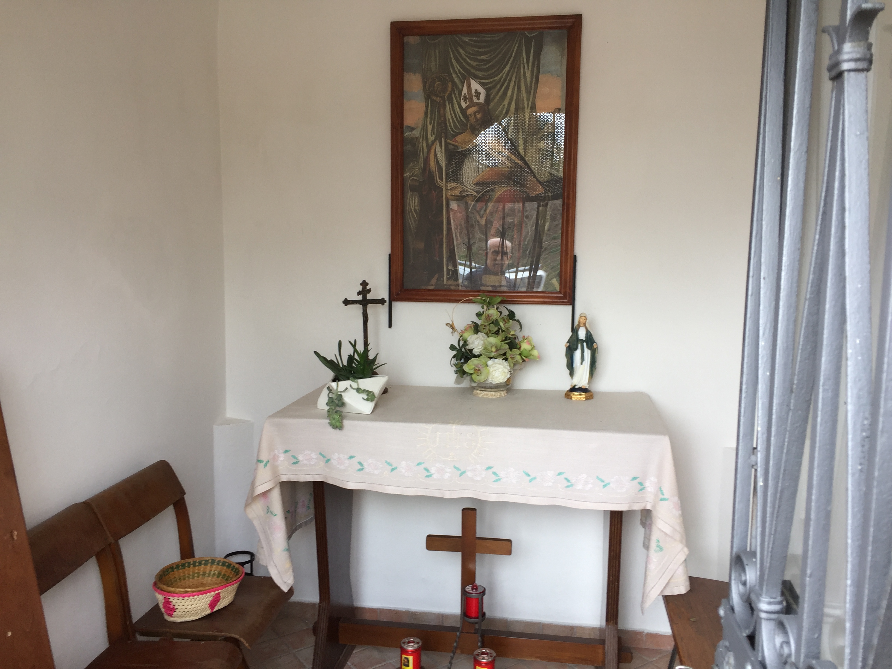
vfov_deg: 48.2
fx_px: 747
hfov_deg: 61.7
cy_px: 334
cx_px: 446
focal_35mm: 29
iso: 32
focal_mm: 4.15
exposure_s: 1/50
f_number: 2.2
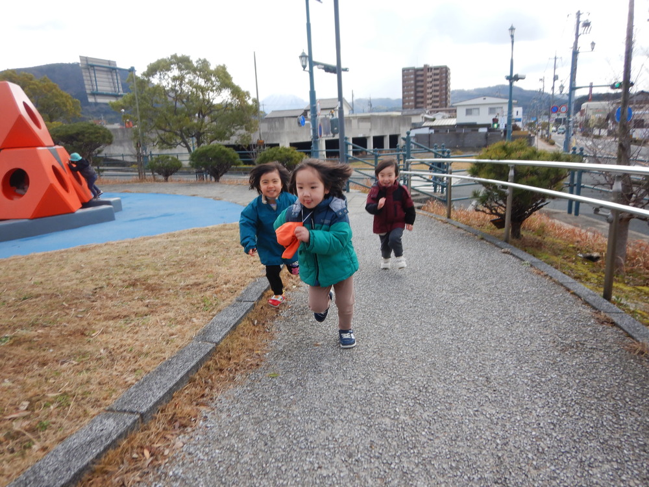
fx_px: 450
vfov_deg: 56.8
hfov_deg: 71.6
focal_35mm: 24
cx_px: 324
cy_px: 244
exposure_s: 1/640
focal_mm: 4.3
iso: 125
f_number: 2.8
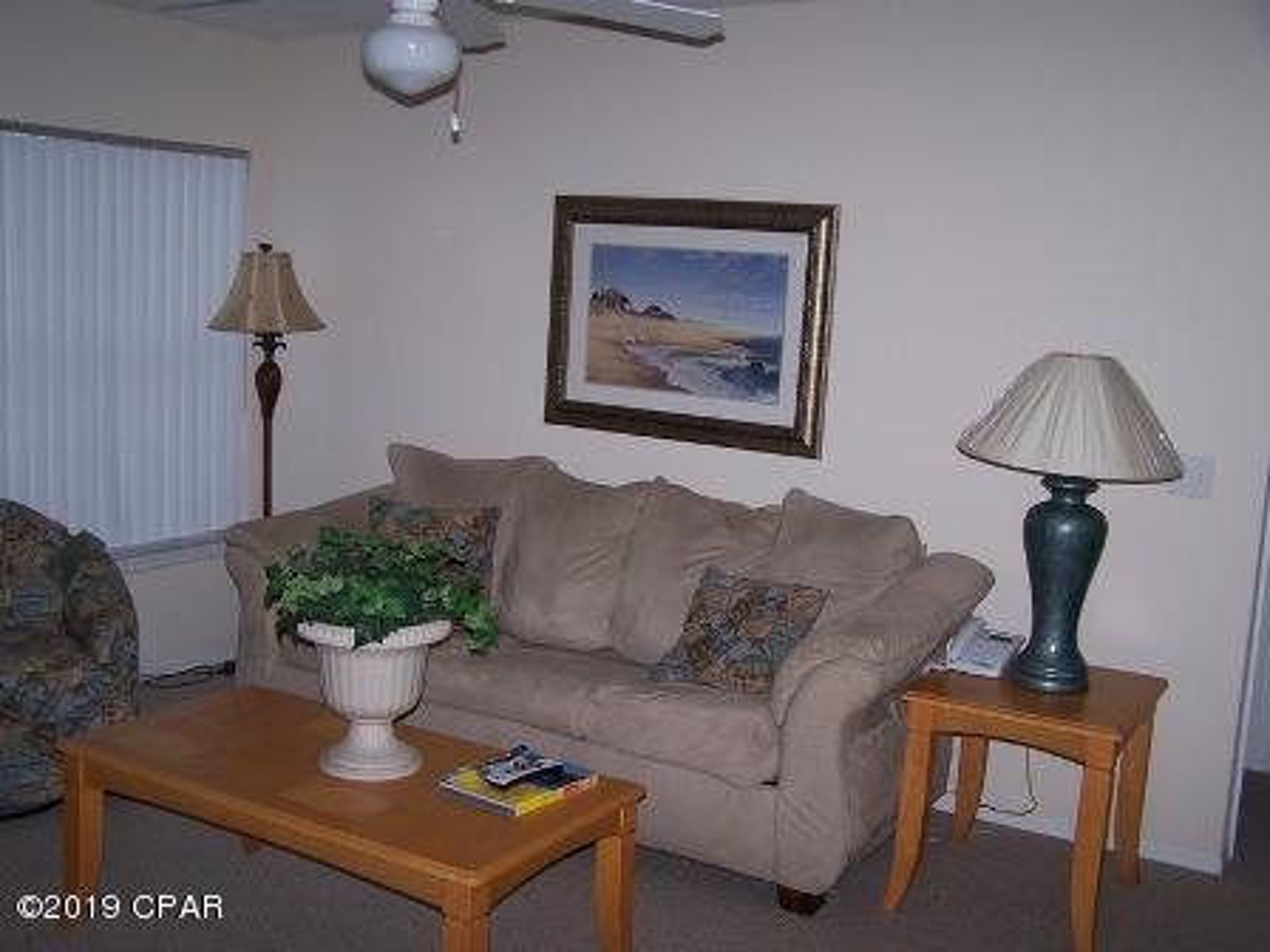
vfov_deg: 37.7
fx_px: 1394
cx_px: 635
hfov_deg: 49.0
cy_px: 476
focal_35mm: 38
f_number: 2.8
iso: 80
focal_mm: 6.3
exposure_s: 1/500
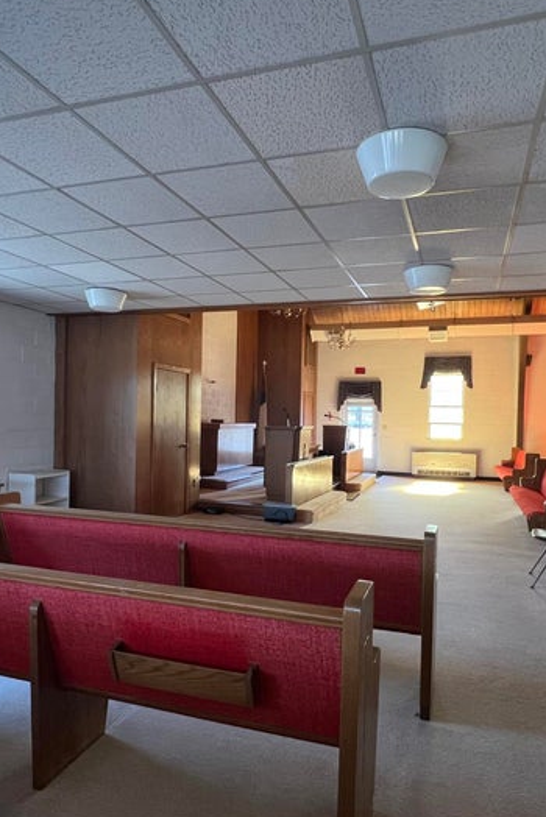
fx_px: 500
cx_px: 291
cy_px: 426
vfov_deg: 78.5
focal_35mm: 22
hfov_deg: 57.2
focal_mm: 1.57
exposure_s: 1/99
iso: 160
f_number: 1.8
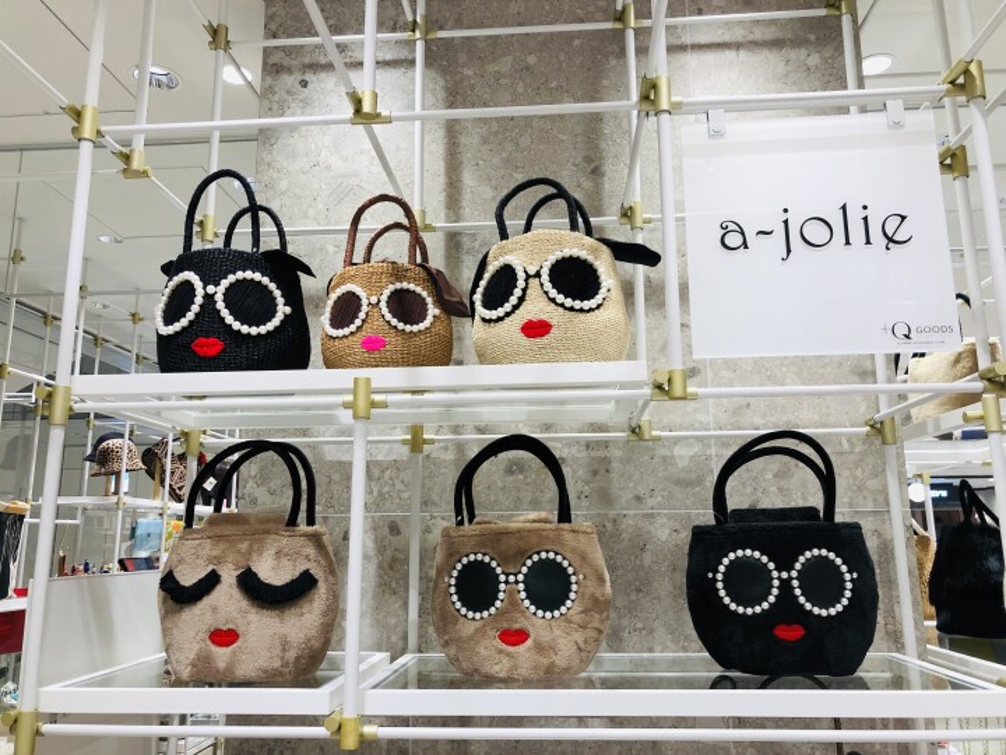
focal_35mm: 28
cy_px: 378
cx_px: 503
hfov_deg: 63.4
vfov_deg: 49.7
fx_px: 814
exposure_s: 1/50
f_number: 1.8
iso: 32
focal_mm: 3.99
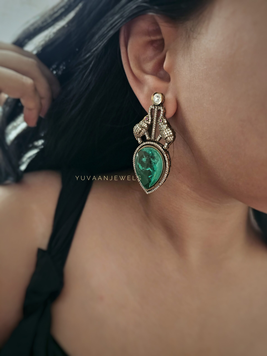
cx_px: 134
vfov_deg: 73.9
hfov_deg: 58.9
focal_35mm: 23
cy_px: 178
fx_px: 237
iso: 800
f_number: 1.7
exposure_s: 1/25
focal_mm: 6.3
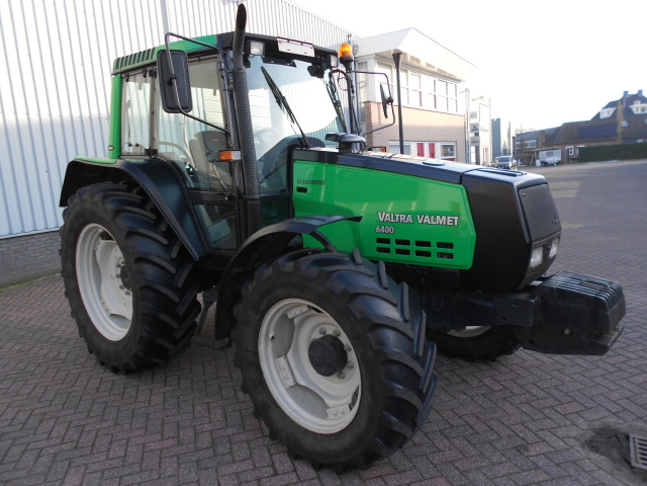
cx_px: 324
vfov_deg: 53.1
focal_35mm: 26
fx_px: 486
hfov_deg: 67.3
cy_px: 243
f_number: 3.2
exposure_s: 1/125
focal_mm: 4.6
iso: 80
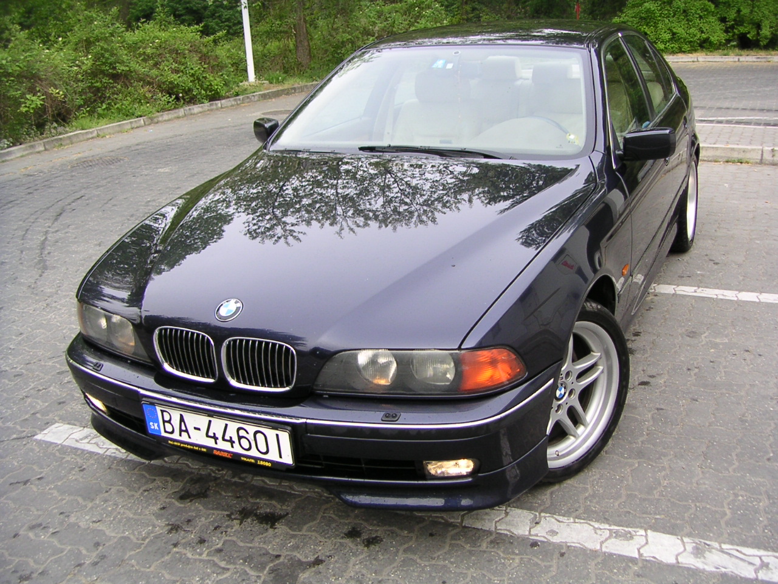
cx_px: 389
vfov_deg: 38.7
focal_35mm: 37
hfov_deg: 50.1
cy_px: 292
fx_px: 832
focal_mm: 4.8
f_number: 2.8
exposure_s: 1/90
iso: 64
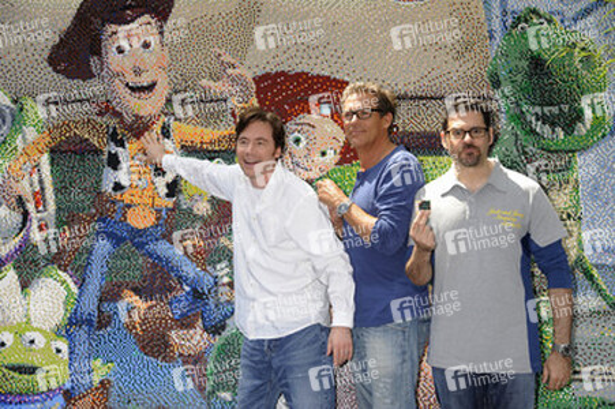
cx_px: 308
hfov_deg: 28.9
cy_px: 204
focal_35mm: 70
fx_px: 1195
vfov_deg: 19.4
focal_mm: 70
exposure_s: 1/250
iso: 320
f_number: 7.1
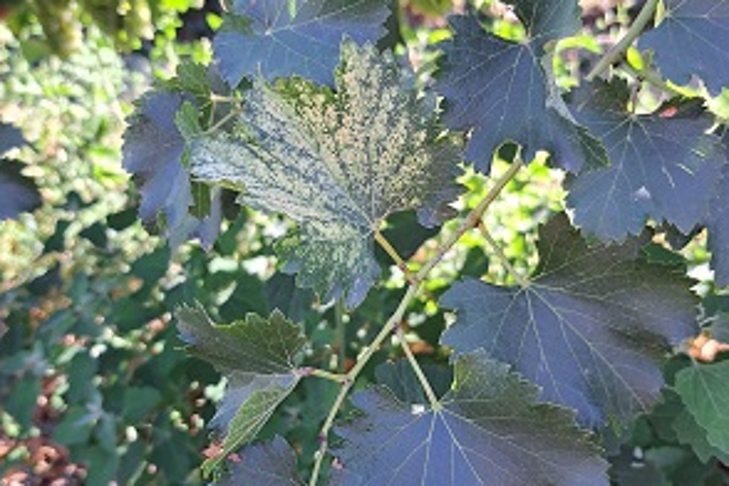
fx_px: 688
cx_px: 369
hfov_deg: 55.8
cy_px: 231
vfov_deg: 38.9
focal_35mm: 34
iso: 50
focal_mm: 5.23
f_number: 1.8
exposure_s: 1/106
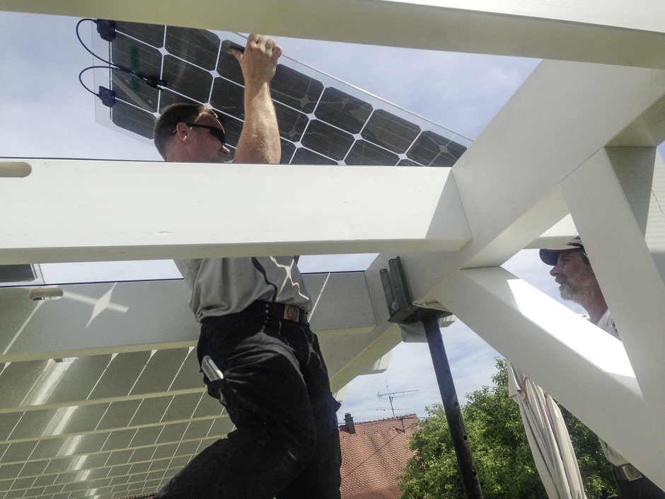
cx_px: 332
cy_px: 250
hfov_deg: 55.4
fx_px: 634
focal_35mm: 33
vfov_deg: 42.9
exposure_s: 1/2857
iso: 50
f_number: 2.4
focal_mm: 4.12
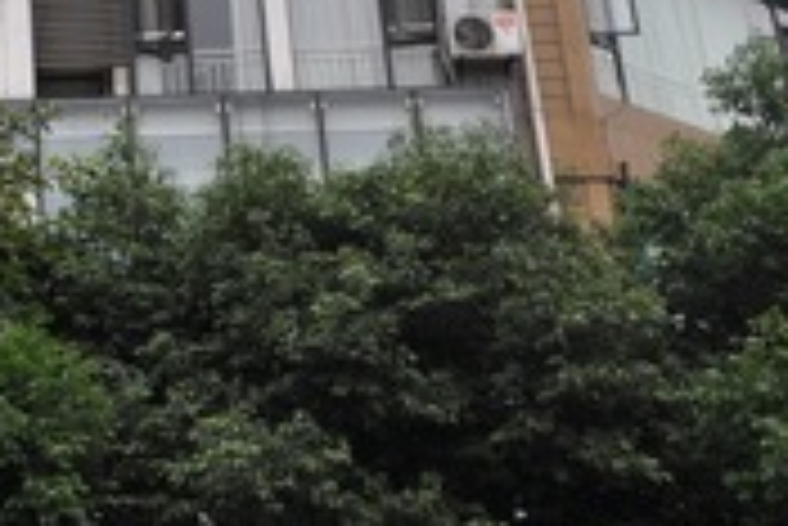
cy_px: -357
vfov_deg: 11.9
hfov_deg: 16.8
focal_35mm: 108
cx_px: -464
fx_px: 2360
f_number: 7.1
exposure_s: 1/60
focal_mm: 21
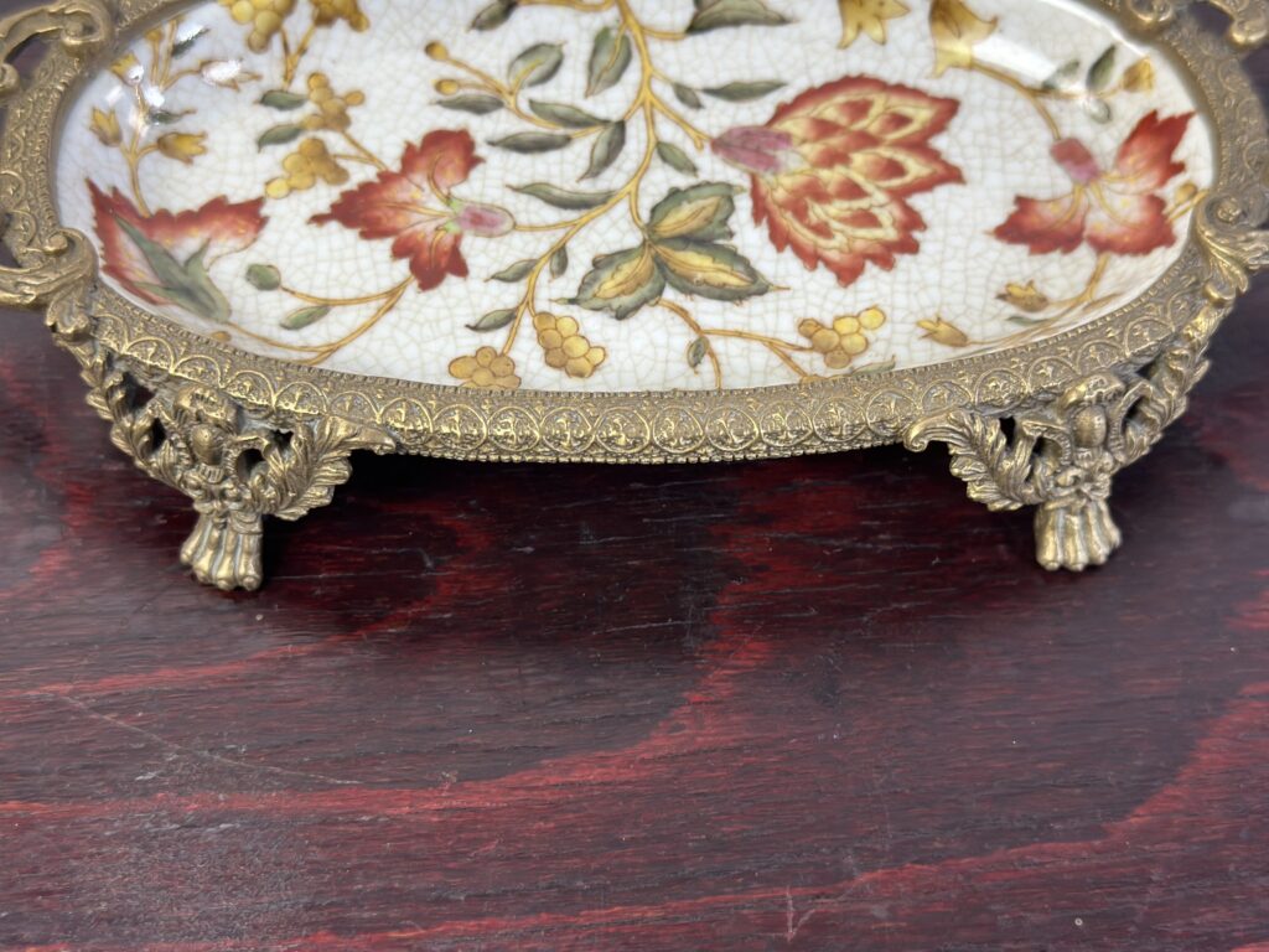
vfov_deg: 30.3
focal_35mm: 48
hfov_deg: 39.7
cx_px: 634
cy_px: 476
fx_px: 1760
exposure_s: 1/100
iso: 100
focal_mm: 6.86
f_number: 1.78
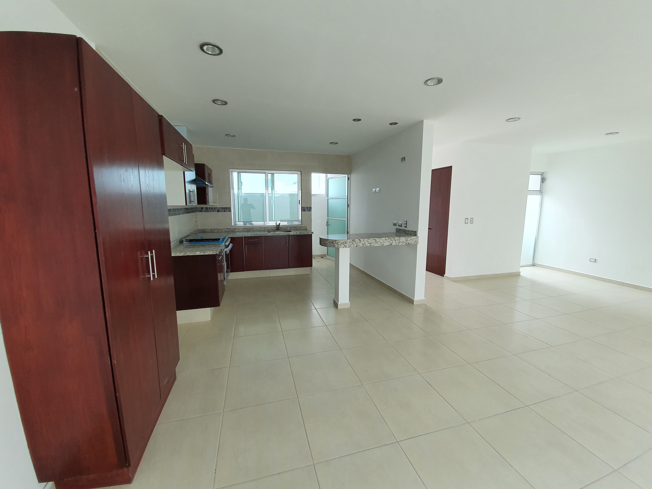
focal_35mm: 13
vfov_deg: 89.9
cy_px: 244
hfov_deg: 106.2
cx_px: 326
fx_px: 245
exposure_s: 1/120
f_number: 2.2
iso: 64
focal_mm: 1.8
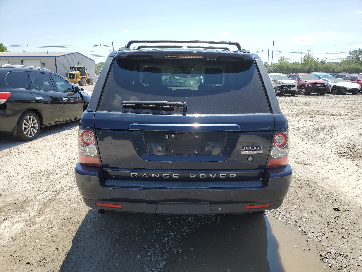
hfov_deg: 67.3
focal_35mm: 26
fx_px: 272
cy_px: 136
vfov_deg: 53.1
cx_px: 181
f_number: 1.5
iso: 50
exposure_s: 1/2500
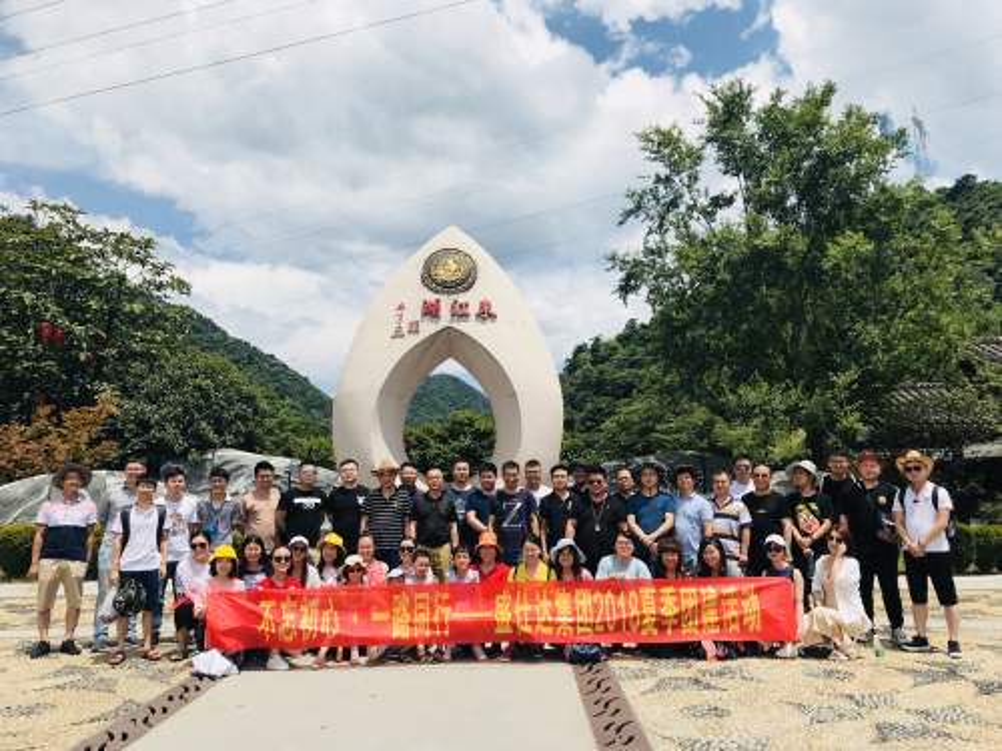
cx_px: 501
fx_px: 810
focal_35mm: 28
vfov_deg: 49.7
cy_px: 376
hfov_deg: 63.4
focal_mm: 3.99
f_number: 1.8
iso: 20
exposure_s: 1/3546
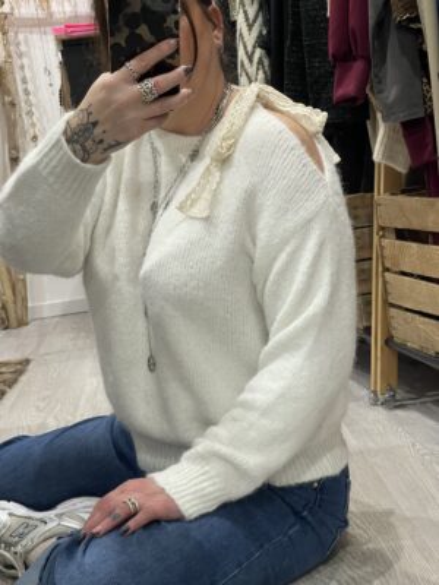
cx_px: 220
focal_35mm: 64
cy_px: 292
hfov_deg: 22.9
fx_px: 1082
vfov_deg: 30.3
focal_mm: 7.5
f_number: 2.2
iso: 250
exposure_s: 1/50
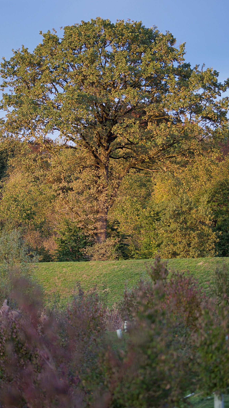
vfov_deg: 13.0
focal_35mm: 166
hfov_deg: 7.3
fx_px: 1786
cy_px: 204
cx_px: 113
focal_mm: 105
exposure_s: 1/160
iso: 100
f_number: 2.8
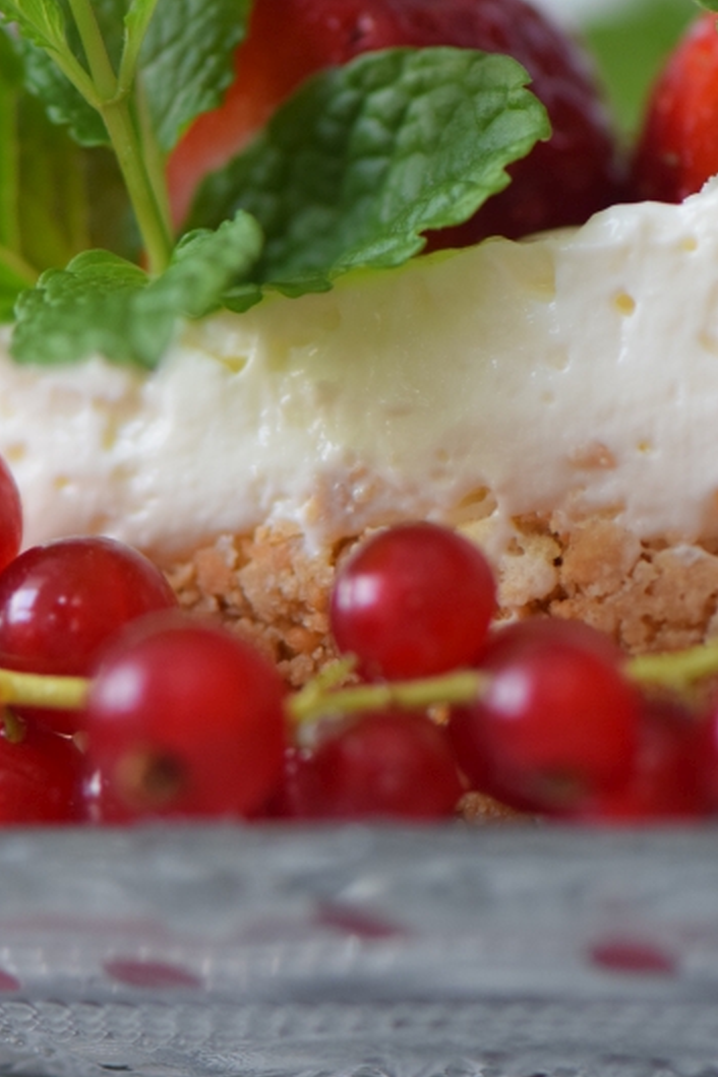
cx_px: 409
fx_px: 7117
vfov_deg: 8.7
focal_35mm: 238
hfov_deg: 5.8
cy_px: 540
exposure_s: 1/125
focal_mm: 105
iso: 800
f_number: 4.5
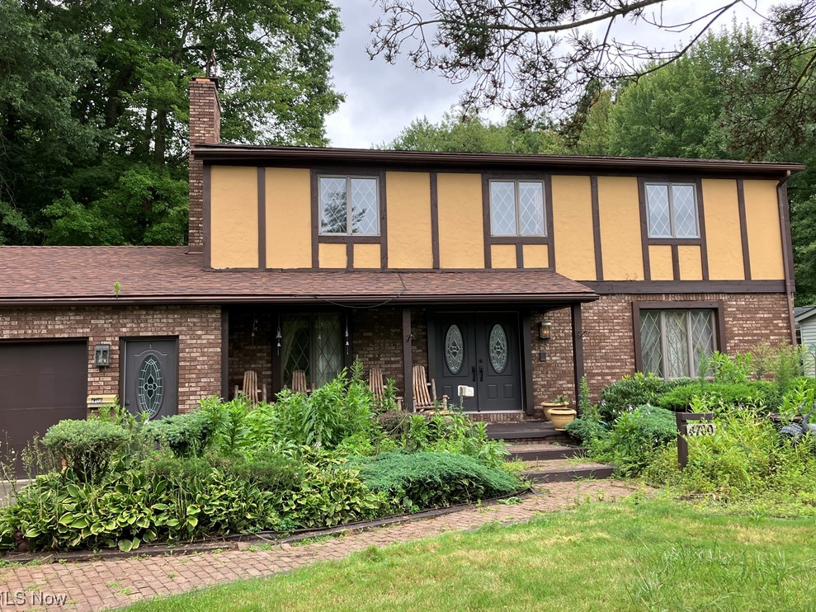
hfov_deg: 61.7
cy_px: 299
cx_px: 407
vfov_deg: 48.2
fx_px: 684
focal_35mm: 29
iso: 32
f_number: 1.8
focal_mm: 3.99
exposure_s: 1/362
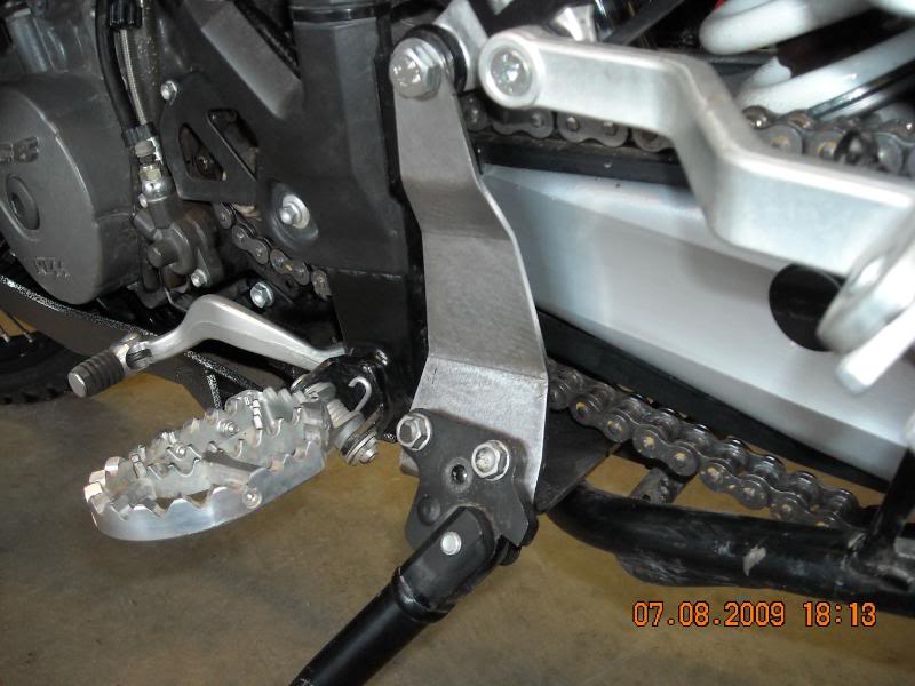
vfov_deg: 40.7
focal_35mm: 35
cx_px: 458
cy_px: 343
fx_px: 925
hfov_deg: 52.6
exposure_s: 1/52
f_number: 2.8
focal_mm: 5.7
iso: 200
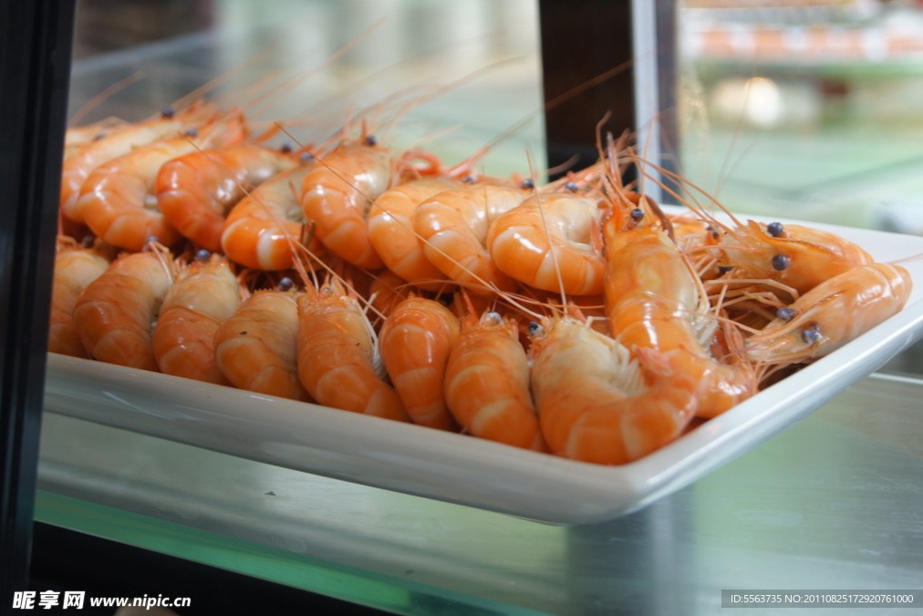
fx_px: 2141
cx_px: 465
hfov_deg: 24.3
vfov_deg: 16.4
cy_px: 305
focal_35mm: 84
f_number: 5.6
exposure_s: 1/20
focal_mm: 55
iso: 200
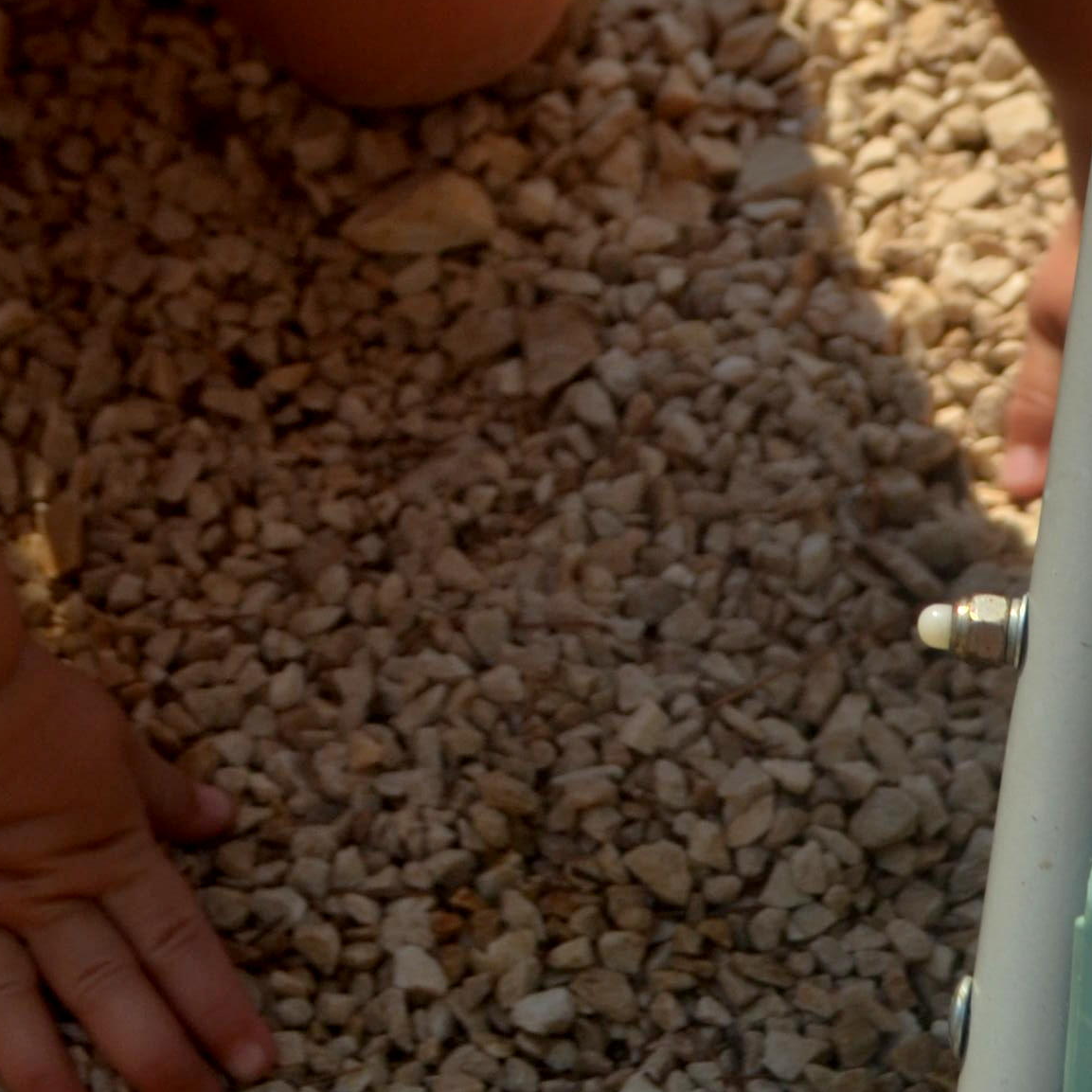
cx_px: 216
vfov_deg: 10.4
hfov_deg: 10.7
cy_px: -437
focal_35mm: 163
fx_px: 5818
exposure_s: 1/160
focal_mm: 32
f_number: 6.3
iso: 100
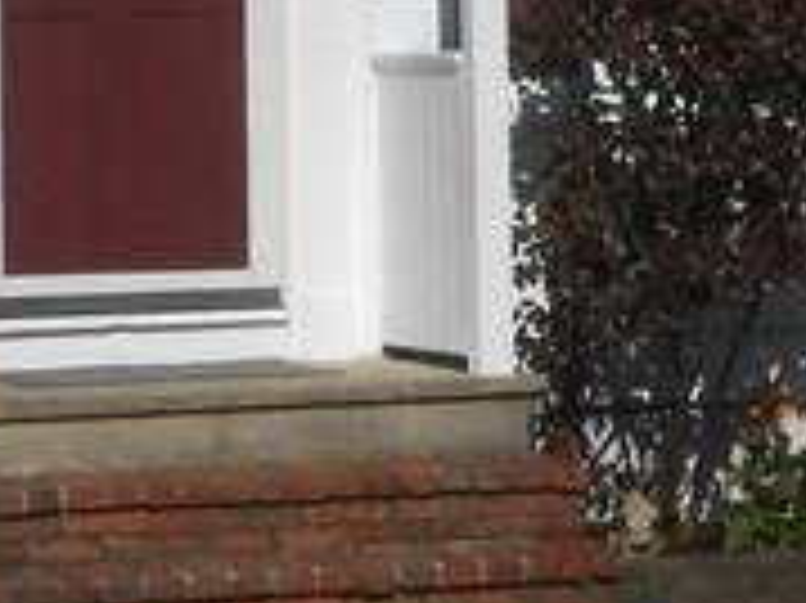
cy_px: -158
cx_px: 239
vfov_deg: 5.9
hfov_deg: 7.9
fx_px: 5864
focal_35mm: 252
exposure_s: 1/1500
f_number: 4.5
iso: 80
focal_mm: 7.8
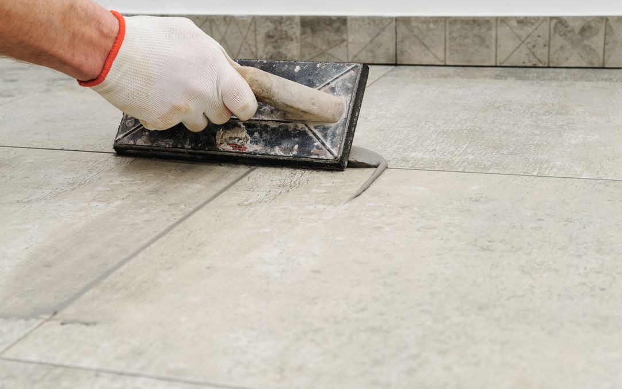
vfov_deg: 22.4
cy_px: 189
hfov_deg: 35.1
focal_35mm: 58
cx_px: 316
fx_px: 983
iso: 320
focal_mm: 56
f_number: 8
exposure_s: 1/100
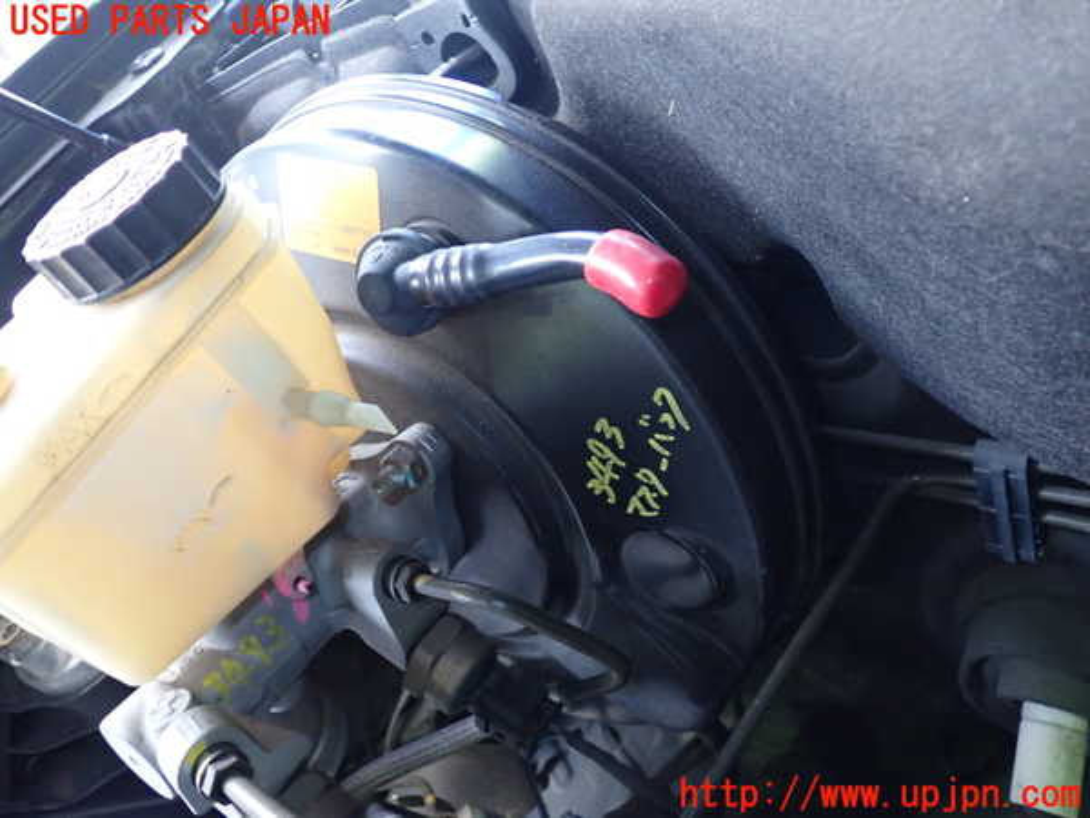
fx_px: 945
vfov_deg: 46.8
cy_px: 409
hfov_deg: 60.0
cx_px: 545
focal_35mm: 30
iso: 400
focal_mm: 5.4
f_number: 6.3
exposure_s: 1/4
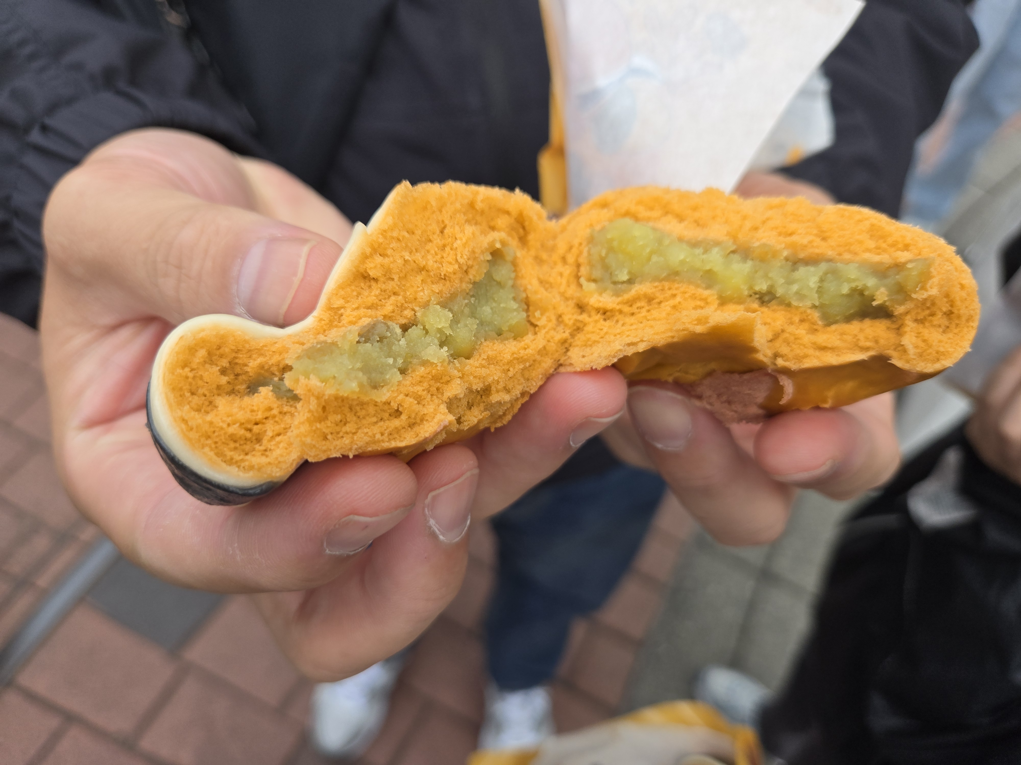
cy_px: 382
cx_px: 510
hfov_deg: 73.9
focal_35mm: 23
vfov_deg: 58.9
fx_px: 678
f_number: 1.8
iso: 80
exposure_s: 1/1036
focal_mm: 5.4
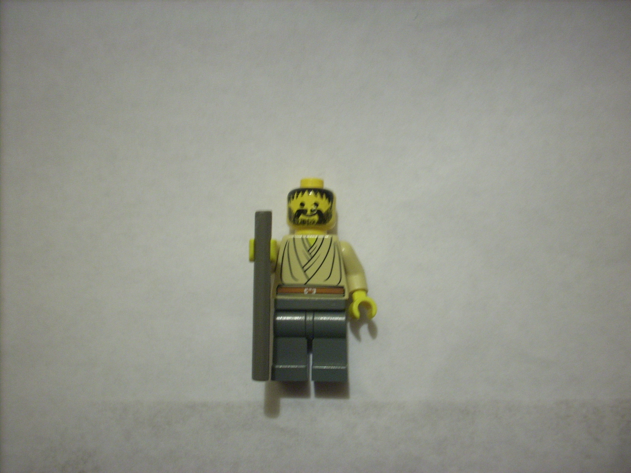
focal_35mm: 37
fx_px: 674
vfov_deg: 38.7
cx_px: 316
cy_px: 236
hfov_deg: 50.1
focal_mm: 6.2
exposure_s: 1/4
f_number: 2.8
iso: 200
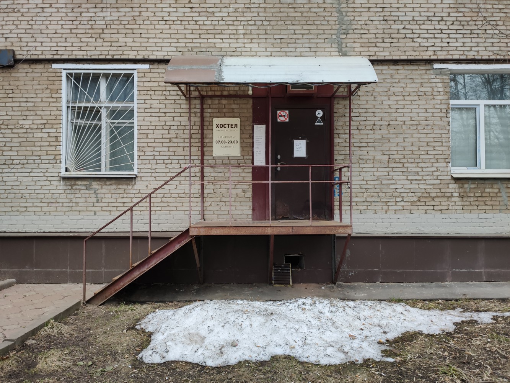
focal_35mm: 26
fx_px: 383
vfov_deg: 53.1
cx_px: 255
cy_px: 192
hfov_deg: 67.3
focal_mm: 4.75
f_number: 1.75
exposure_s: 1/100
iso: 126
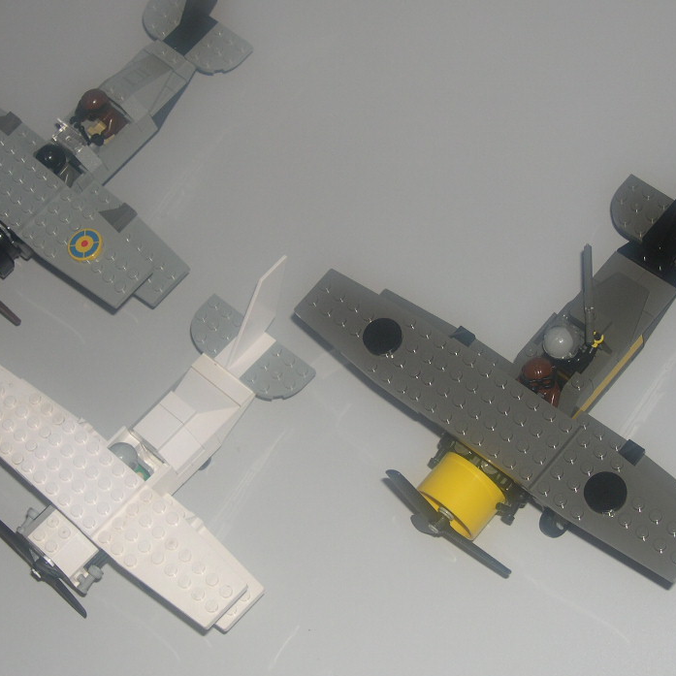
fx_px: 1635
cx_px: 301
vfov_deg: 23.4
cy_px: 326
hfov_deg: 23.3
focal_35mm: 74
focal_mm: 12.2
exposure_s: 1/60
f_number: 3.4
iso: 100
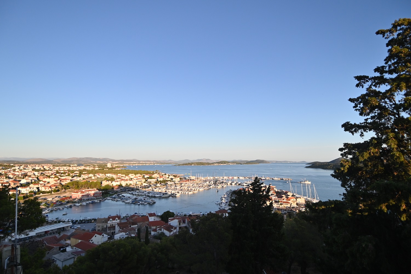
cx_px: 206
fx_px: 205
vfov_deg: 67.4
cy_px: 137
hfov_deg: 90.0
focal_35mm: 18
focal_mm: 12
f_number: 4
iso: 250
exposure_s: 1/1600
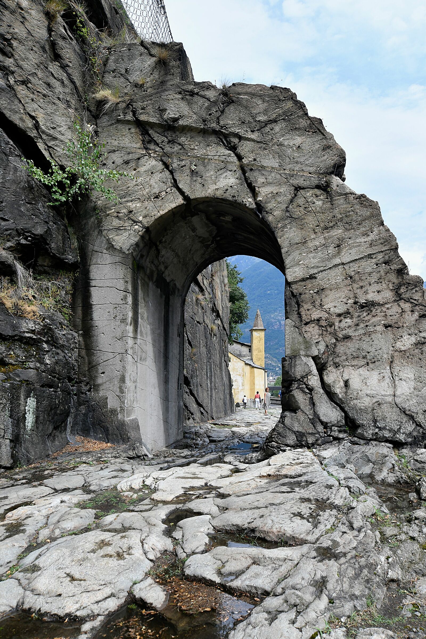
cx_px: 213
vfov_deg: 61.9
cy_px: 320
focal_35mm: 30
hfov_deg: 43.6
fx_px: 532
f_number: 11
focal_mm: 20
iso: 200
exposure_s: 1/100
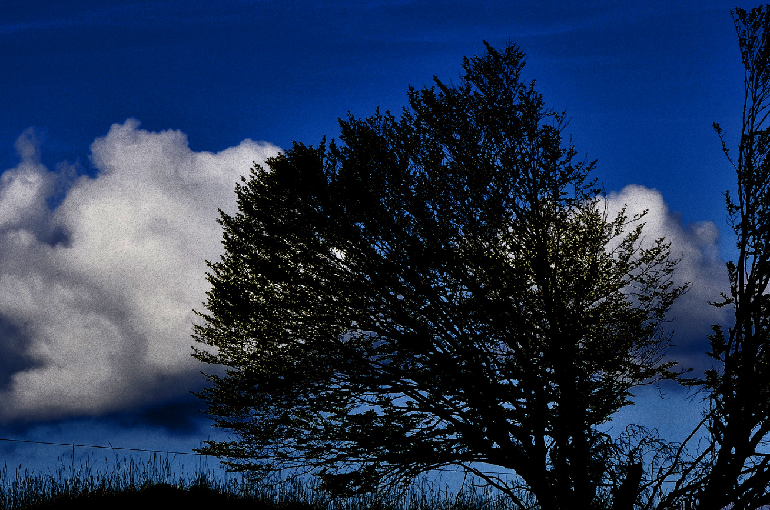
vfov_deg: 5.7
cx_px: 556
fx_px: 5140
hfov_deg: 8.6
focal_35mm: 241
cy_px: 250
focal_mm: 105
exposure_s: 1/250
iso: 100
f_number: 10
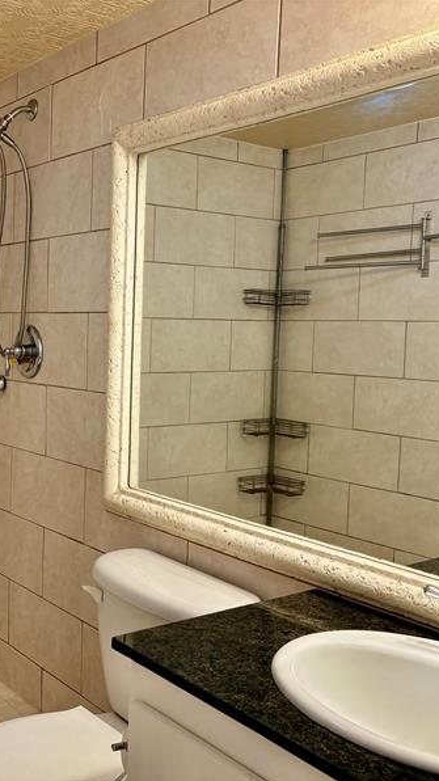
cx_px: 79
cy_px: 392
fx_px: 787
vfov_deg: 52.8
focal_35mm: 38
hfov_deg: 30.3
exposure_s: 1/60
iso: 100
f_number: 1.6
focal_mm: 5.96
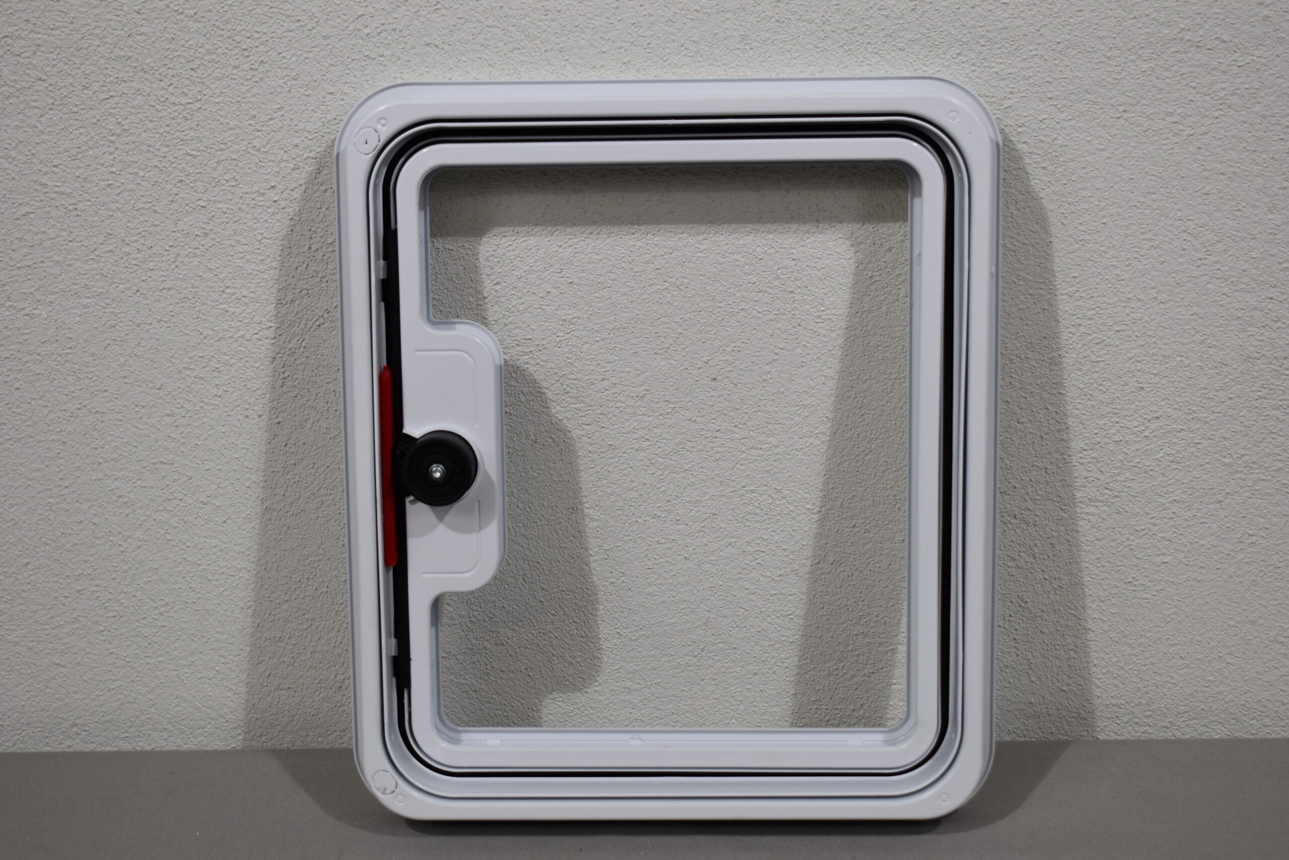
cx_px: 644
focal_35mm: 60
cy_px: 430
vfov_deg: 22.6
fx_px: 2148
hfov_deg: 33.4
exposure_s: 1/125
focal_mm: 40
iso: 320
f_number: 5.6
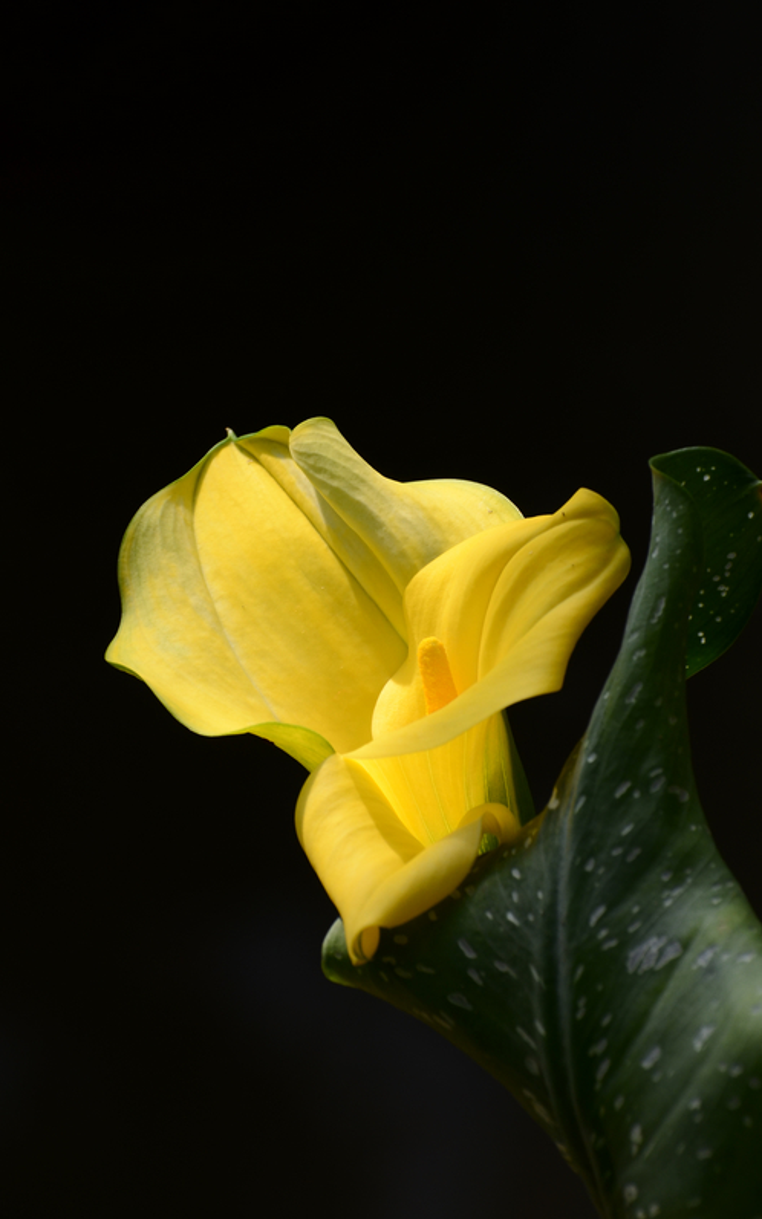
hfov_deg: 5.0
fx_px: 8674
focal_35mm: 261
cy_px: 610
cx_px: 355
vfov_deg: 8.0
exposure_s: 1/200
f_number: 9
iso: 320
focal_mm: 170
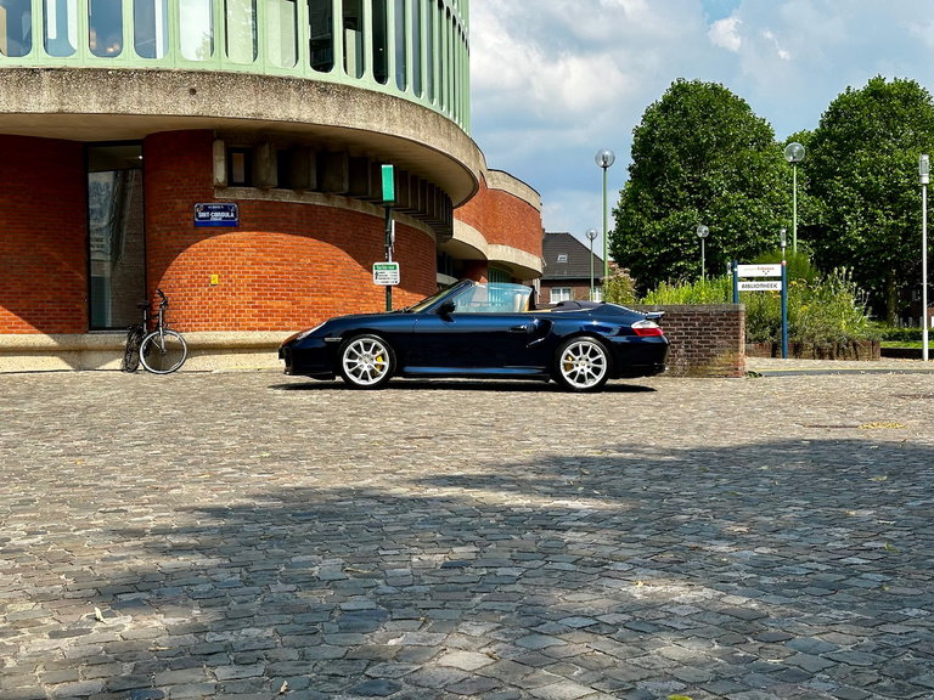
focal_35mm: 48
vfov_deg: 30.3
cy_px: 350
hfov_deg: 39.7
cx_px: 467
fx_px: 1295
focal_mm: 6.86
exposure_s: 1/3367
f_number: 1.78
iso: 64
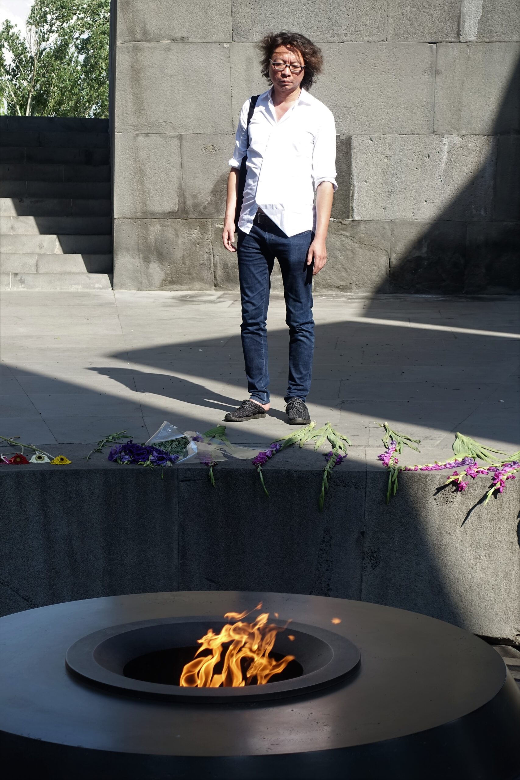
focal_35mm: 66
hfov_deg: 20.6
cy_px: 390
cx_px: 260
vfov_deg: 30.5
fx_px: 1430
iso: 125
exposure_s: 1/400
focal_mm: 24.28
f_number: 4
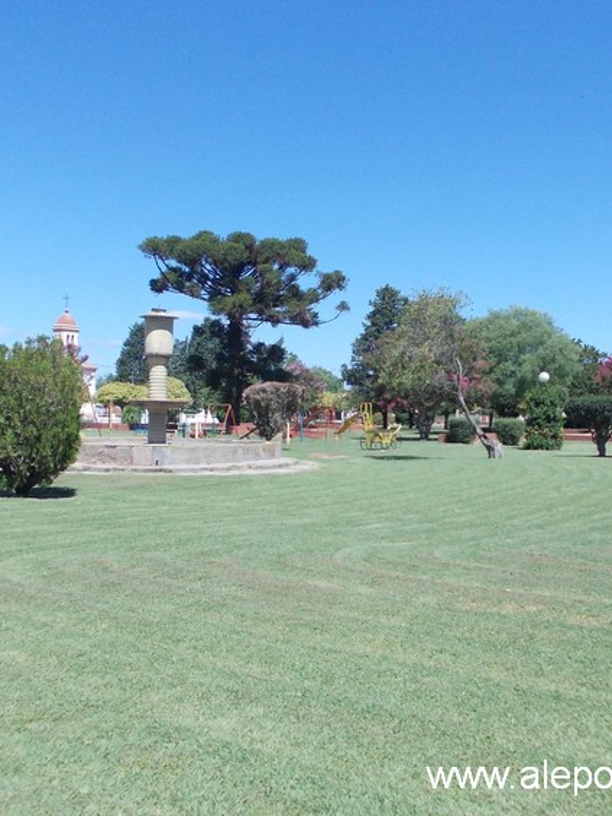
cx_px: 381
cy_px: 414
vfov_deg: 49.0
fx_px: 896
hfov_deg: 37.5
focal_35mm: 38
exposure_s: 1/250
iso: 80
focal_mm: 4
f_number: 5.4
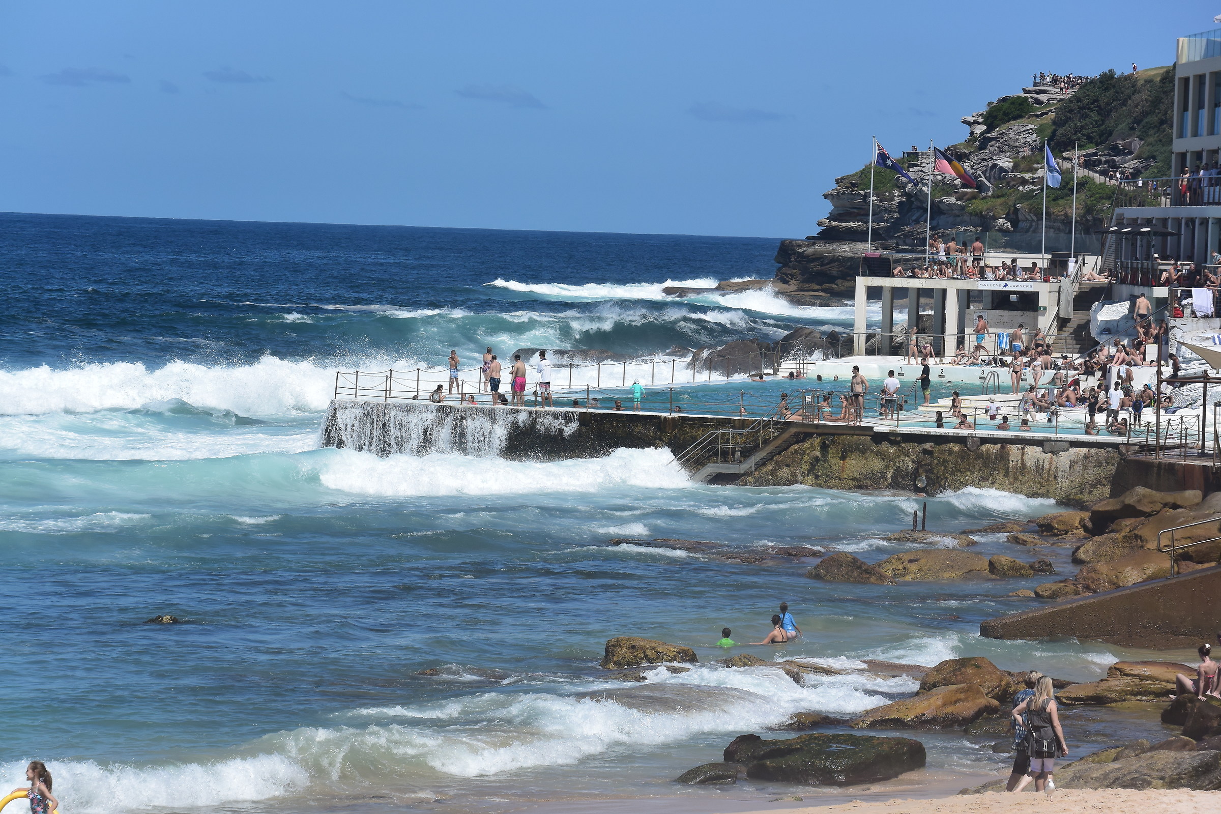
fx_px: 5019
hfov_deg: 13.9
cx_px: 610
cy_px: 407
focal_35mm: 148
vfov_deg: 9.3
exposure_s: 1/1250
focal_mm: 55.1
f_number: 5
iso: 160
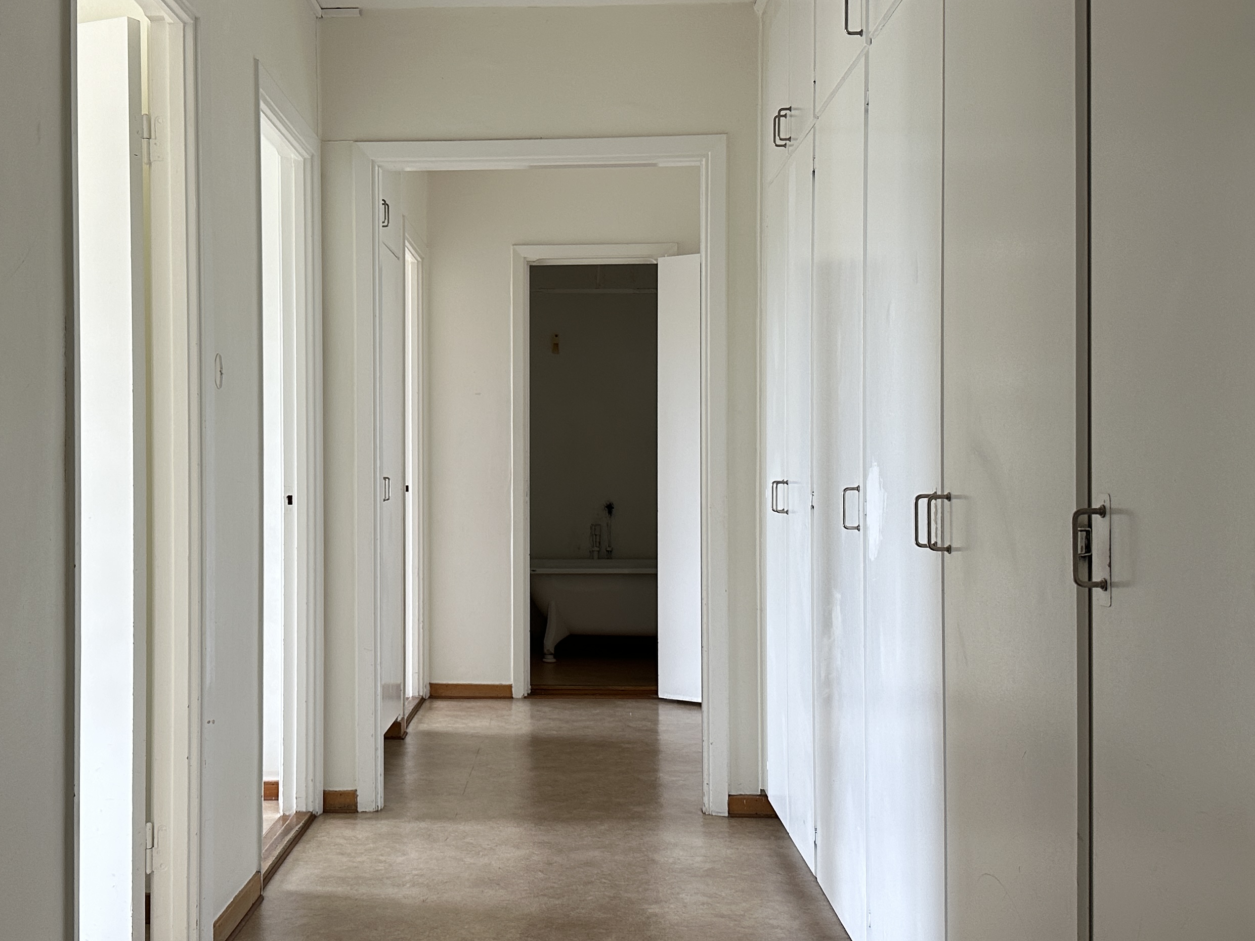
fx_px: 1414
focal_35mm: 39
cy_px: 464
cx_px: 514
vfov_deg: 36.8
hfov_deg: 47.6
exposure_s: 1/121
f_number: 1.78
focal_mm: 6.86
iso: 160
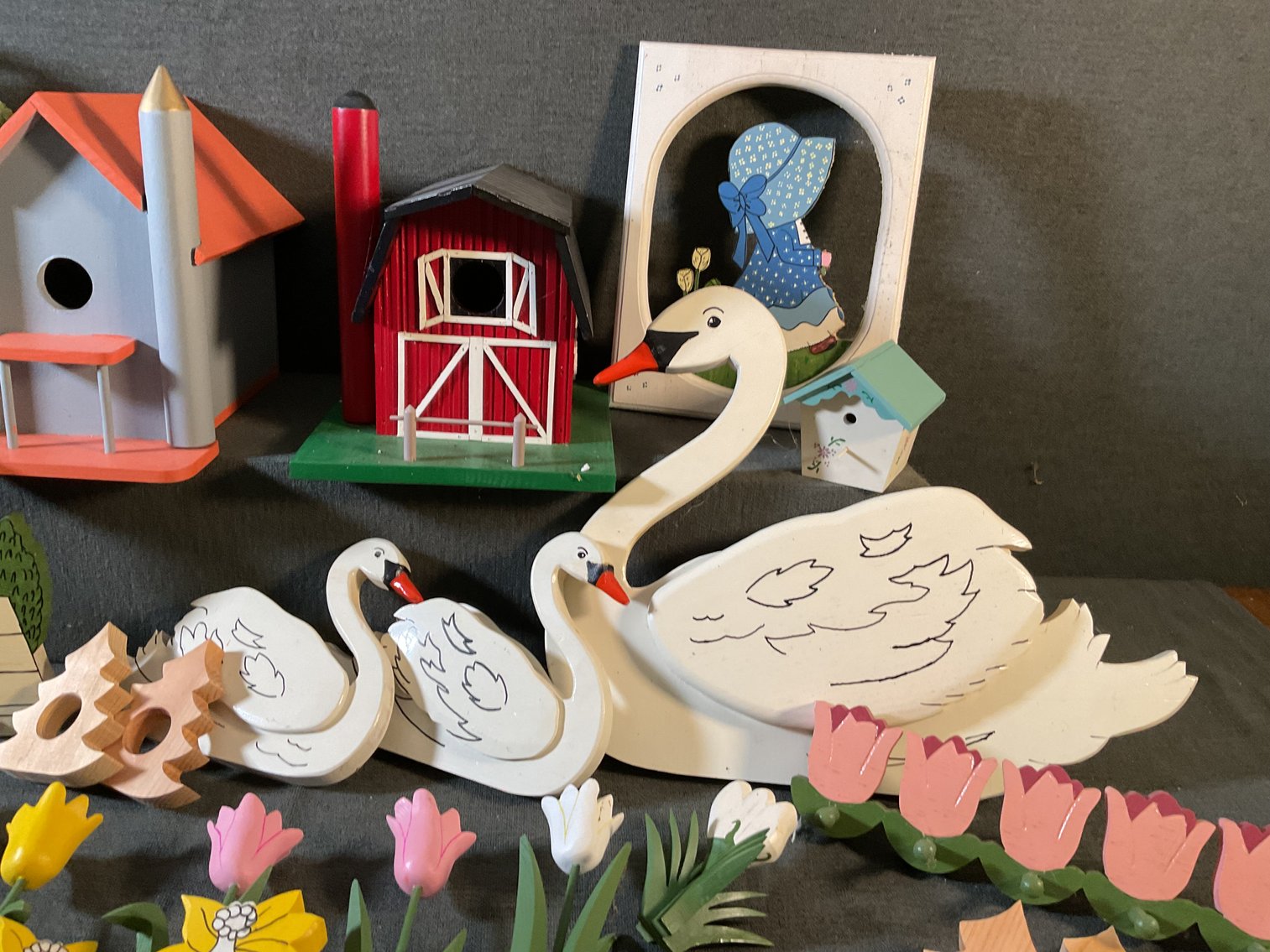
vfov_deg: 48.2
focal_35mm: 29
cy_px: 476
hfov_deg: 61.7
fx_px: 1064
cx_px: 635
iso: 100
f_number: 1.8
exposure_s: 1/60
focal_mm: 3
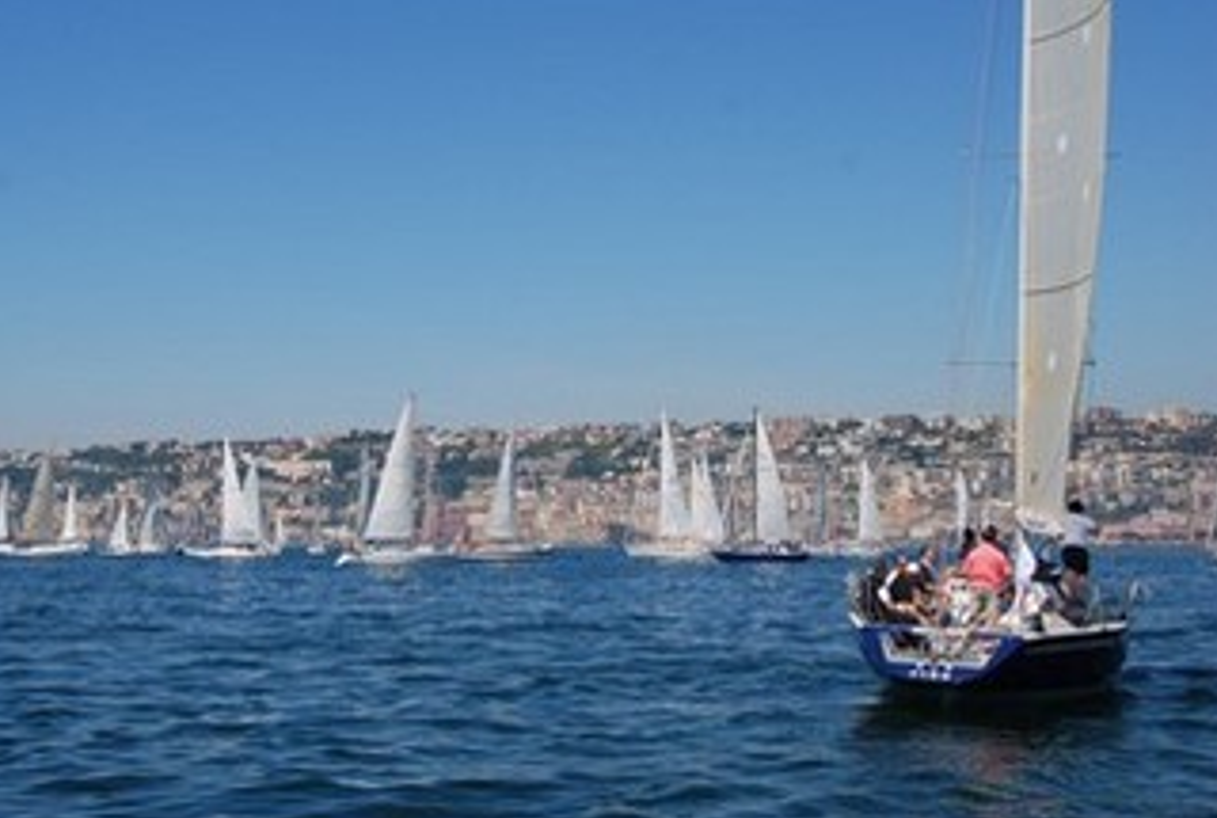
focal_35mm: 58
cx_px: 477
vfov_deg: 23.6
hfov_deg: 34.5
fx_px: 1952
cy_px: 377
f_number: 8
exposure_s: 1/250
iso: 100
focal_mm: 31
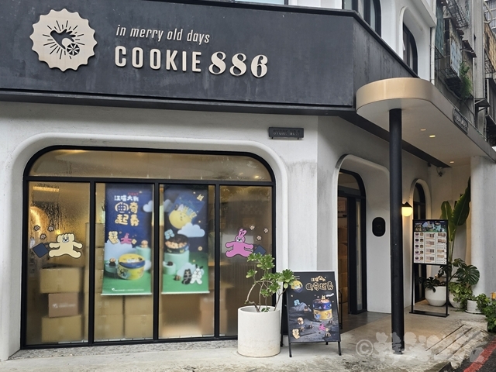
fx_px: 330
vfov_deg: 58.9
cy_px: 186
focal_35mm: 23
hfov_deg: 73.9
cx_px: 248
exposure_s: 1/120
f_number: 1.7
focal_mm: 6.3
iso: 64
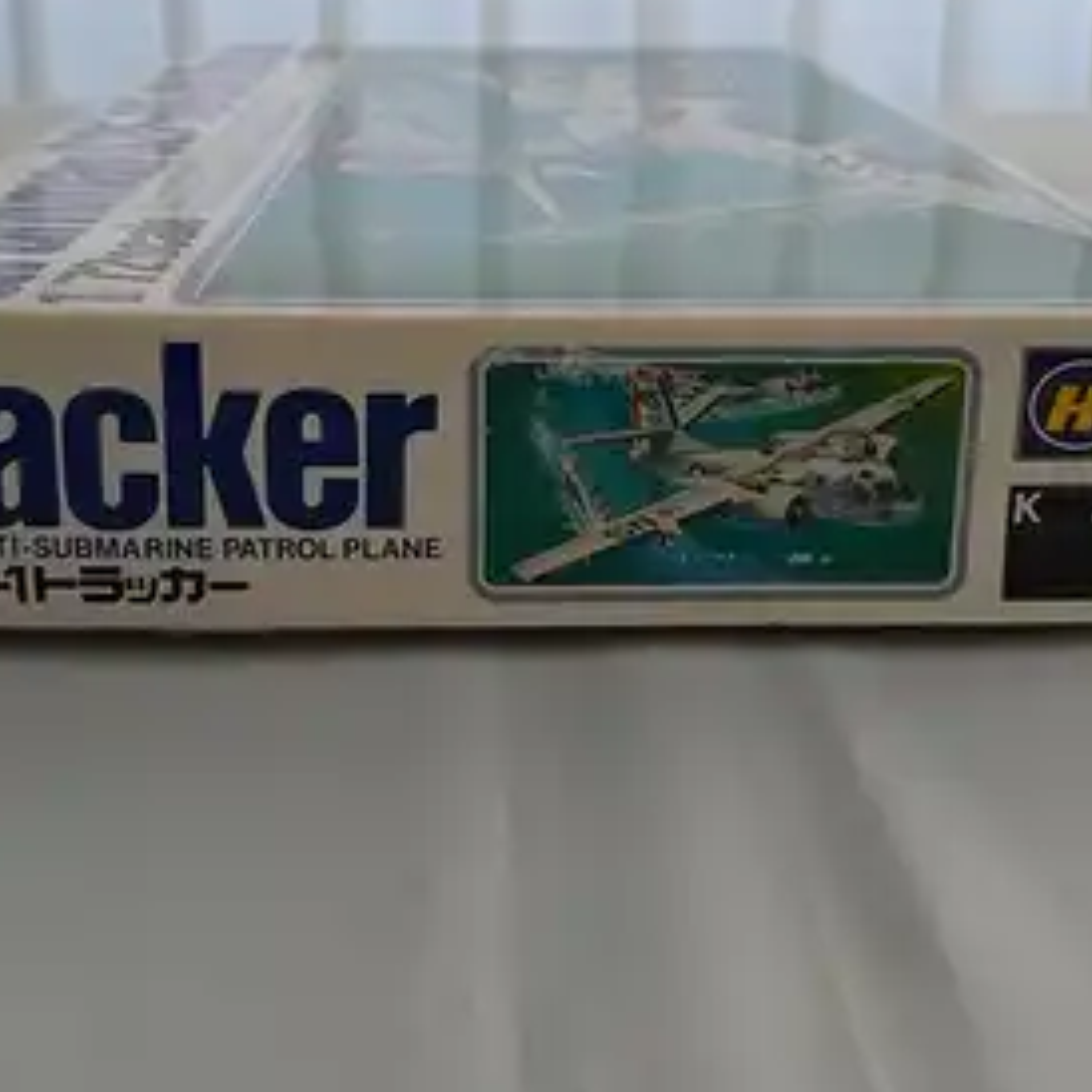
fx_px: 1499
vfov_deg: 39.7
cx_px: 570
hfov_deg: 40.0
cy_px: 405
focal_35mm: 42
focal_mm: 4
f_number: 1.8
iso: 250
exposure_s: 1/60
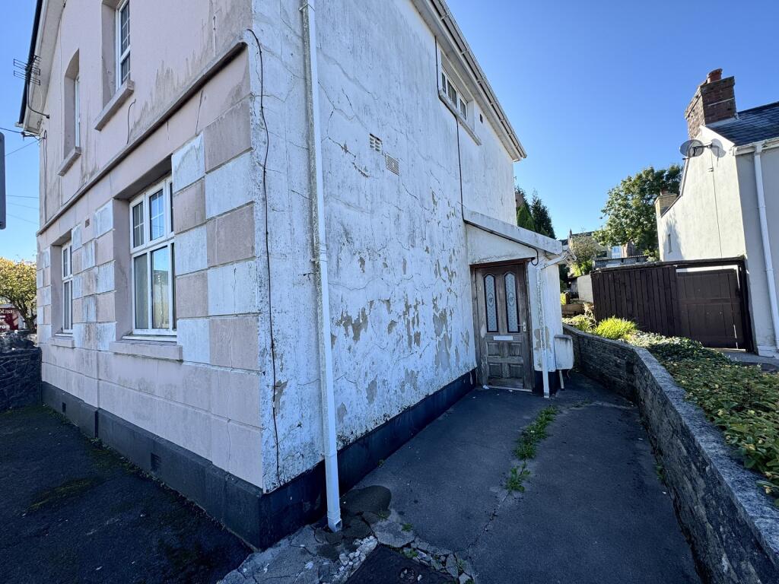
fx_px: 315
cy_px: 292
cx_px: 390
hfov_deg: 102.1
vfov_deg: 85.7
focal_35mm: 14
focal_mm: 2.22
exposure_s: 1/533
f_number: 2.2
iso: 40
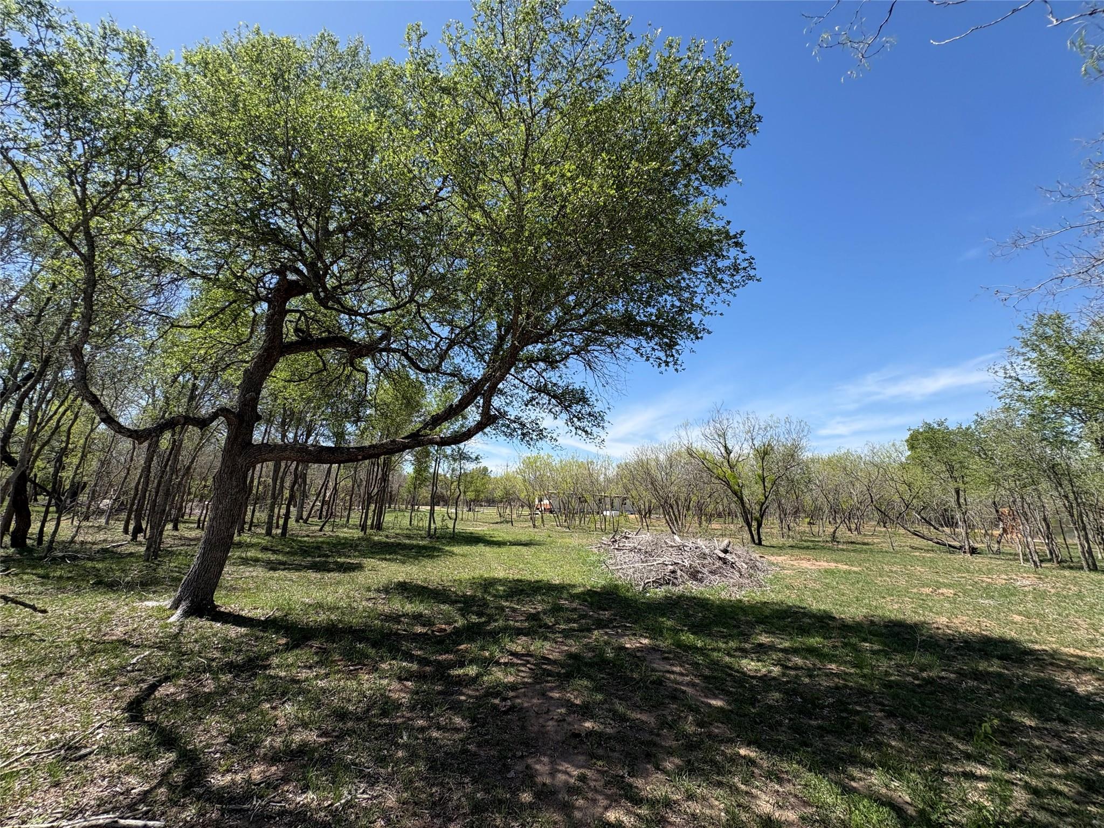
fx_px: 446
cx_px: 552
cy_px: 414
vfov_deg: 85.7
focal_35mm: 14
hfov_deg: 102.1
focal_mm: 2.22
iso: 40
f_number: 2.2
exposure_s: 1/1536
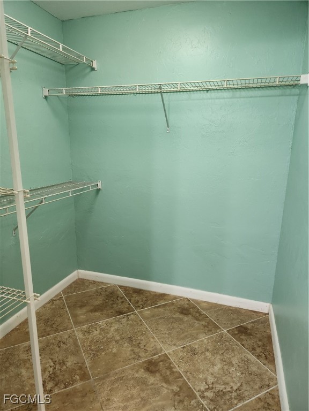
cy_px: 206
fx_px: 274
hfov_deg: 58.9
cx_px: 154
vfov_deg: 73.9
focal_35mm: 23
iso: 125
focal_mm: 5.4
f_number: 1.8
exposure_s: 1/120
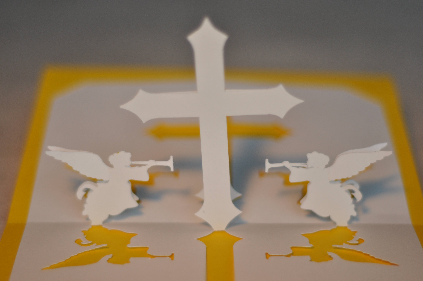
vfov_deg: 18.1
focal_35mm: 75
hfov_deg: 27.0
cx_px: 212
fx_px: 880
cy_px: 140
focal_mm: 50
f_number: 1.8
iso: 250
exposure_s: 1/400
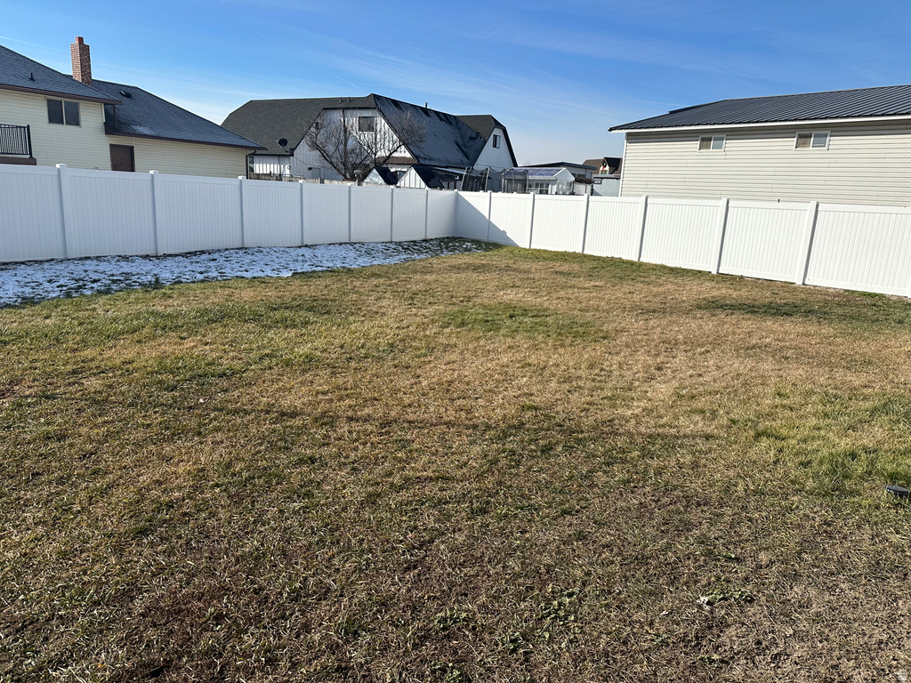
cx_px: 456
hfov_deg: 71.6
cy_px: 342
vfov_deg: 56.8
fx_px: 632
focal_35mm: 24
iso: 80
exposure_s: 1/4348
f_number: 1.78
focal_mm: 6.86
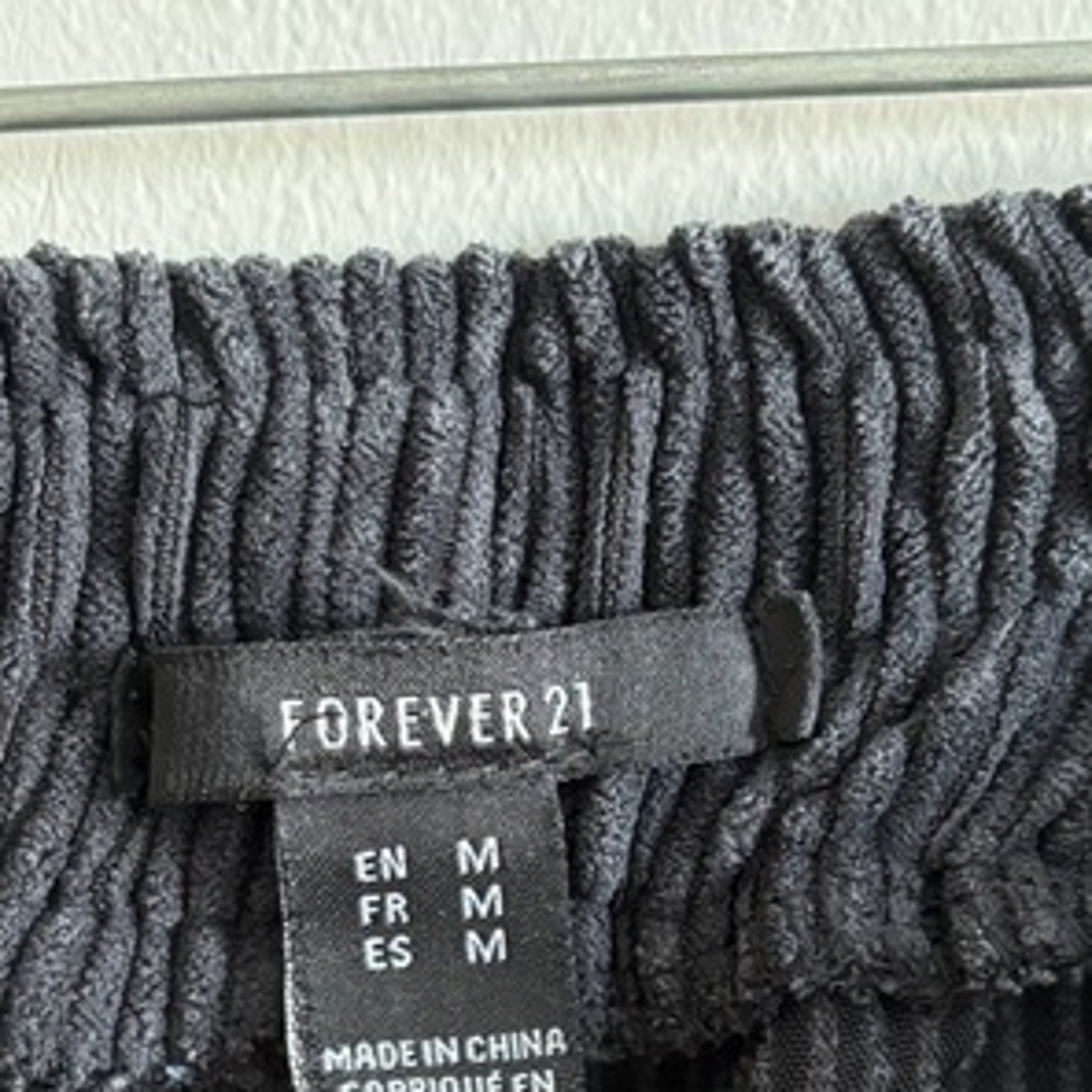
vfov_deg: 29.4
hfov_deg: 30.0
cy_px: 876
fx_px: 2034
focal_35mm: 57
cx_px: 472
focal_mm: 5.96
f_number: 1.6
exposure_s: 1/40
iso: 500
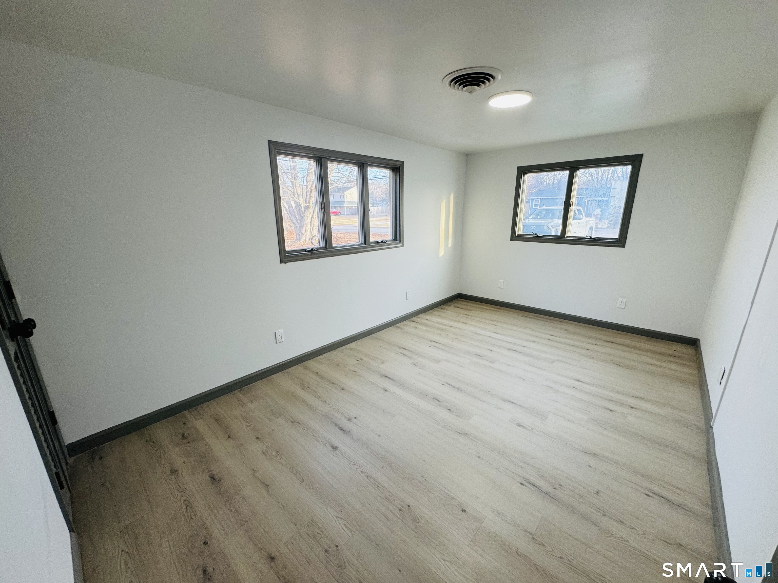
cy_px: 292
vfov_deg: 85.7
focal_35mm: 14
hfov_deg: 102.1
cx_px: 389
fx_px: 315
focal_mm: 2.22
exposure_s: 1/120
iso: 100
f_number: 2.2
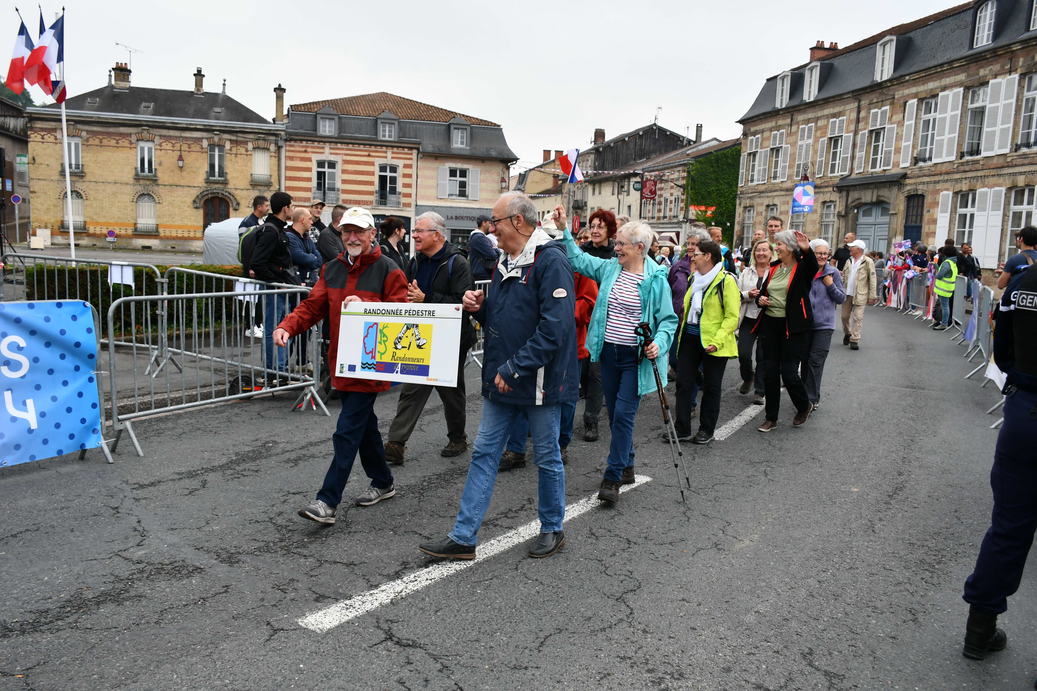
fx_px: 864
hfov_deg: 61.9
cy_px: 346
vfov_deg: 43.6
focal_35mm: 30
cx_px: 518
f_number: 5.6
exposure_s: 1/250
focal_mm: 20
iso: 320
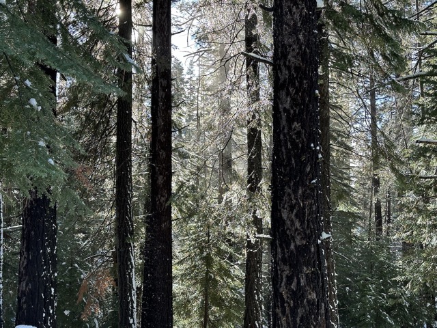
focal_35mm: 48
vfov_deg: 30.3
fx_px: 606
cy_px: 164
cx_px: 218
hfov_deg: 39.7
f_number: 1.78
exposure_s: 1/307
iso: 64
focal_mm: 6.86
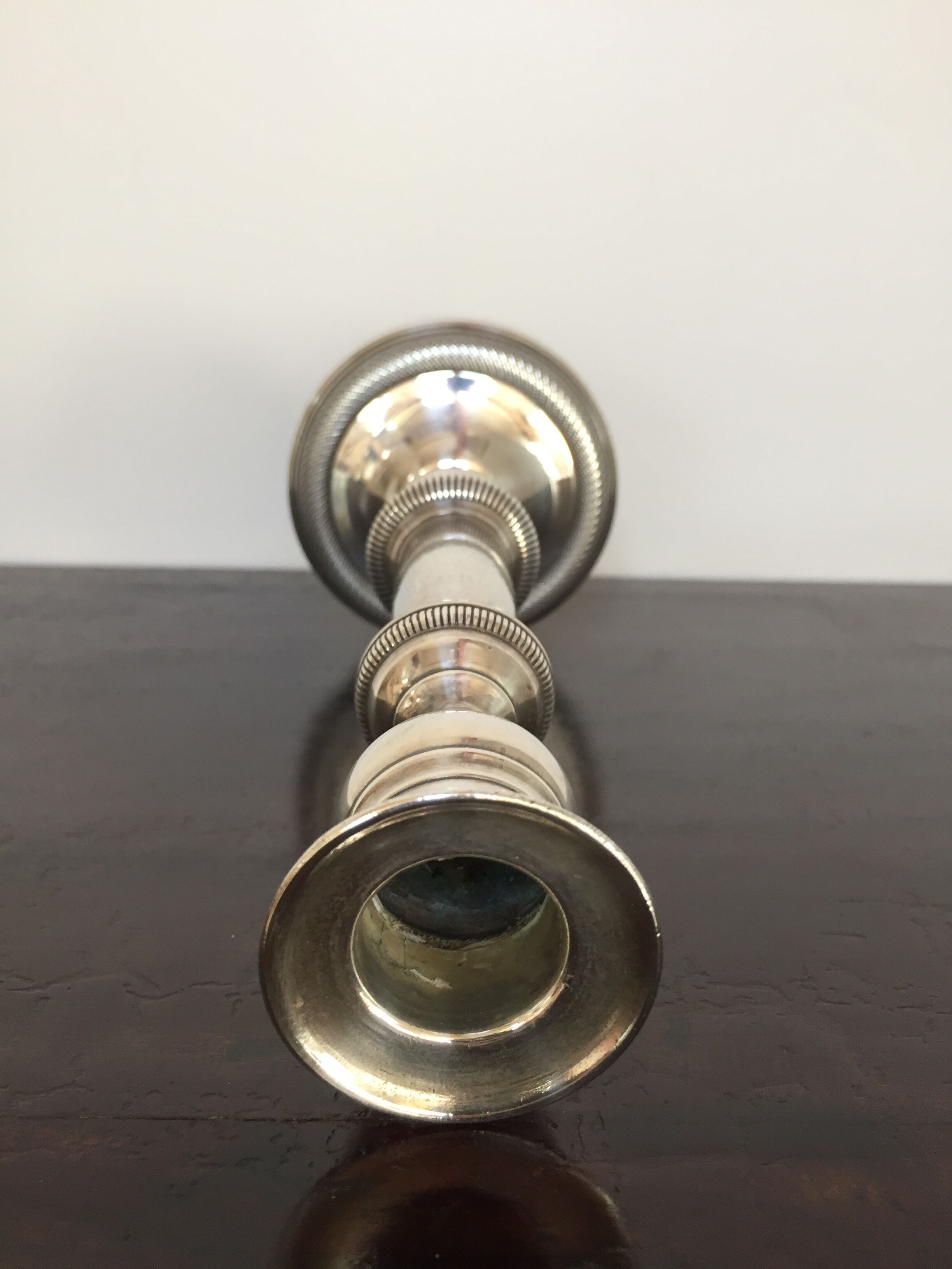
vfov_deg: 61.7
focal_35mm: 29
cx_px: 476
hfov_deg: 48.2
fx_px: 1063
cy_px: 634
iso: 50
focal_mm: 4.15
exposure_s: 1/33
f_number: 2.2
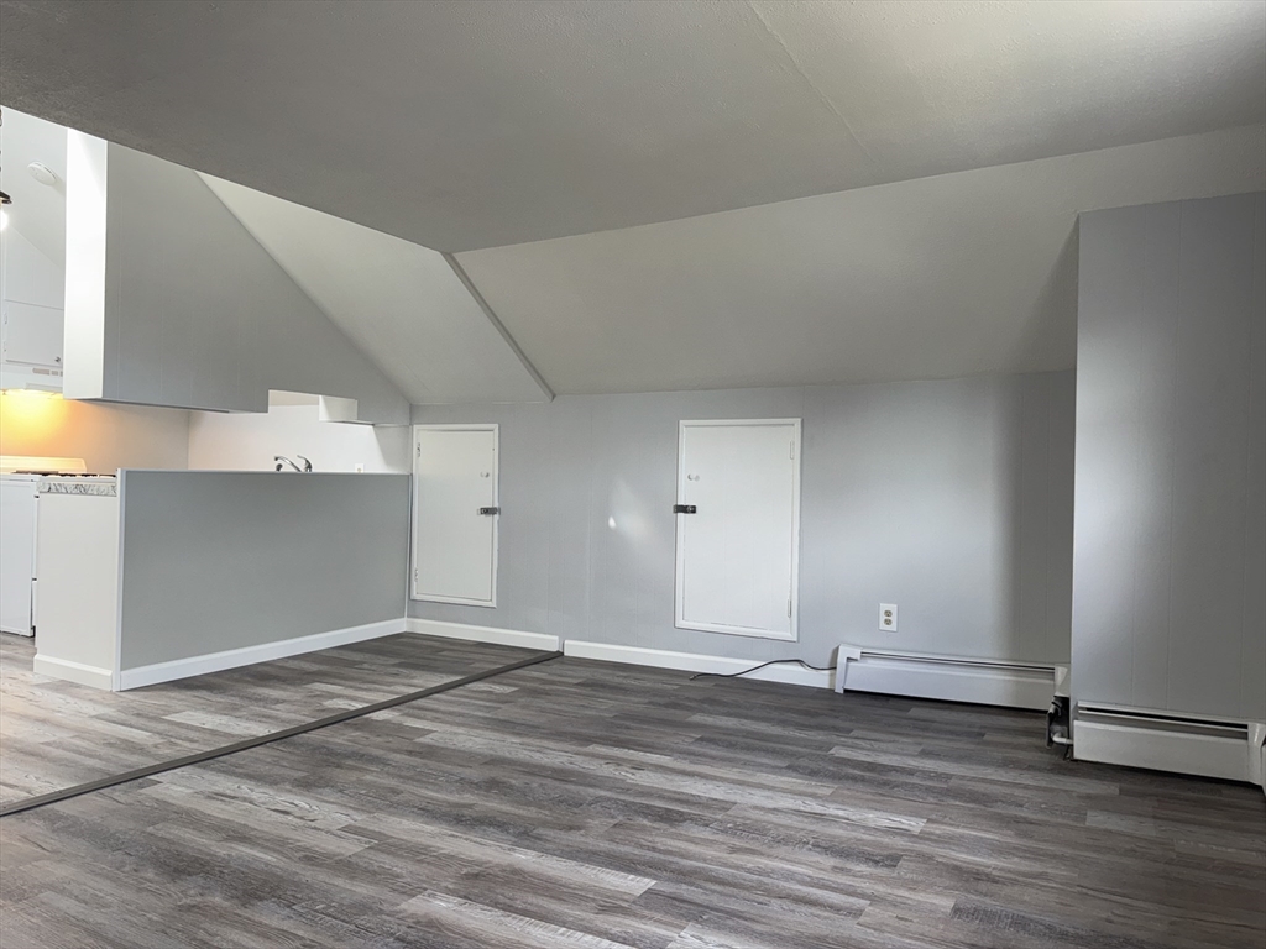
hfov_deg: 71.6
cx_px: 633
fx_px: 878
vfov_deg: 56.8
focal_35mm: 24
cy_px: 474
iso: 64
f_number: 1.78
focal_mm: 6.76
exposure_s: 1/28
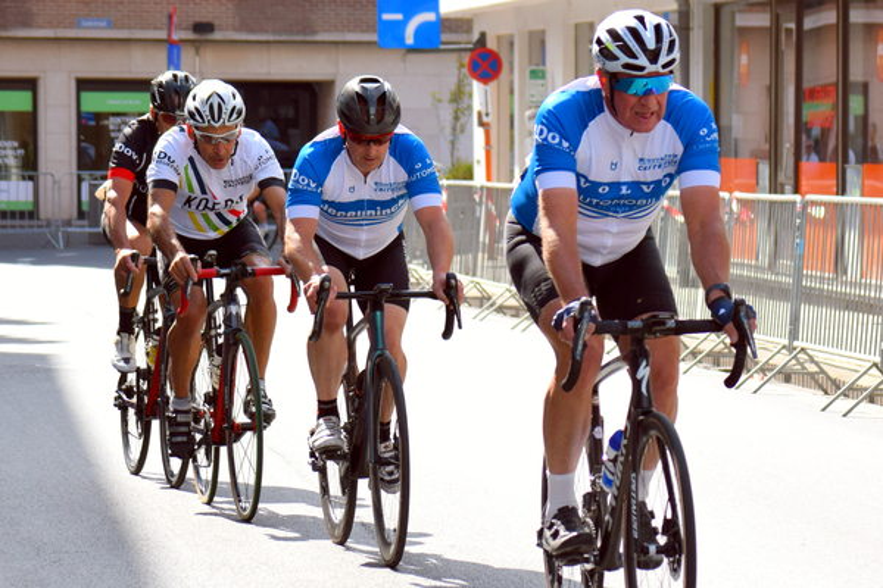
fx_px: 3679
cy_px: 294
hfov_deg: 13.7
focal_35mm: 150
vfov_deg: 9.1
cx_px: 442
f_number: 6.3
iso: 400
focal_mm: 100
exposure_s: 1/1600
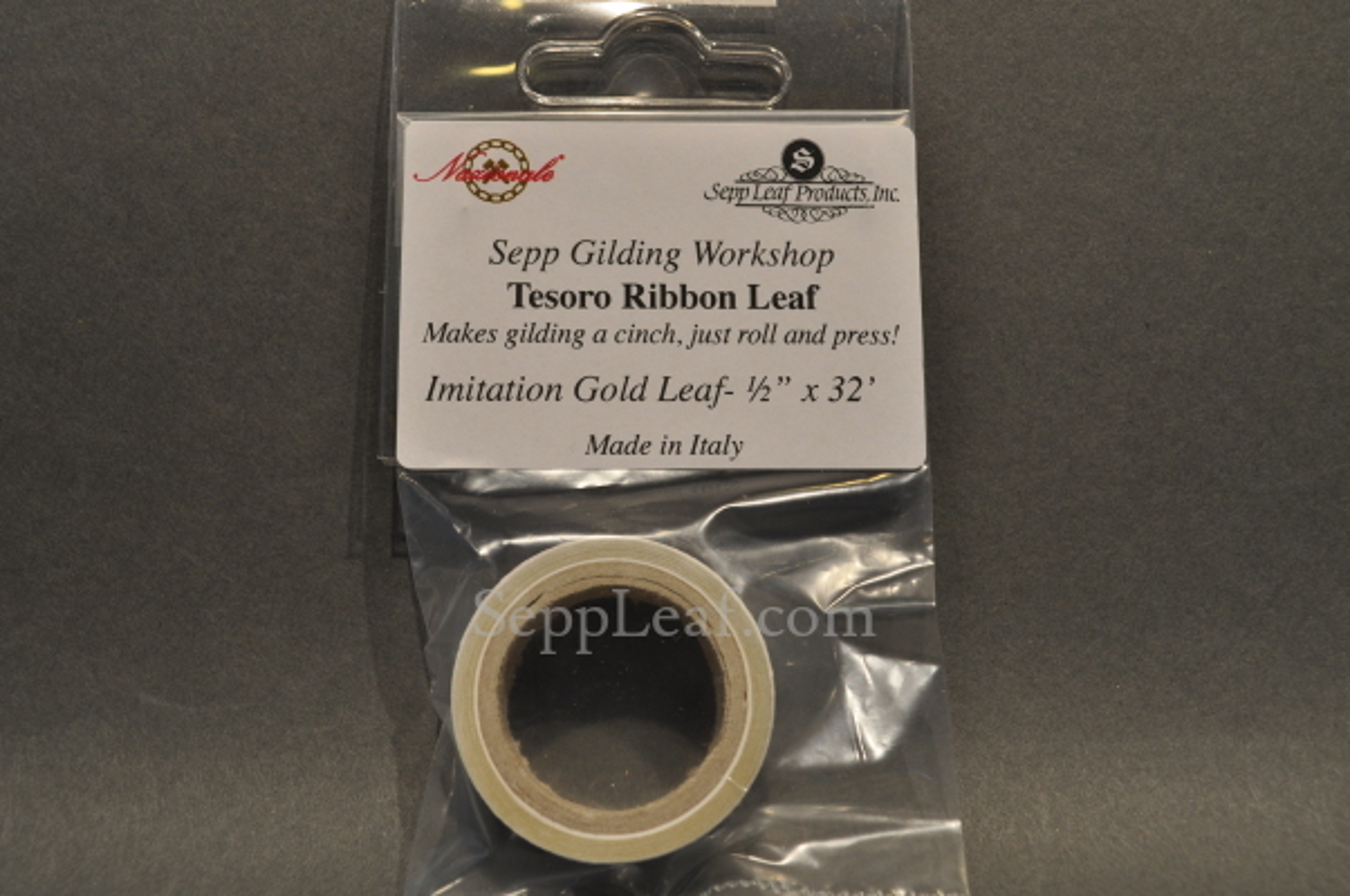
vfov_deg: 36.8
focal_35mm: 36
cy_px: 448
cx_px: 675
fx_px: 1349
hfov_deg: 53.2
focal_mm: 24
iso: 400
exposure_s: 1/60
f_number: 8
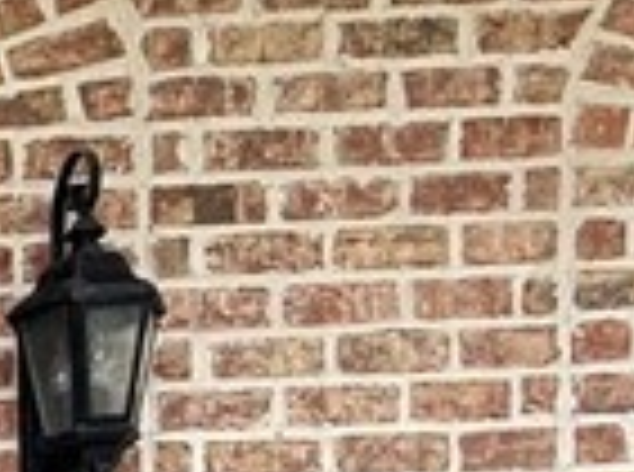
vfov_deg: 12.2
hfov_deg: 15.4
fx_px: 1863
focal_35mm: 102
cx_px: -643
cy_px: 1038
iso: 40
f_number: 2.2
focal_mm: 2.22
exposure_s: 1/104
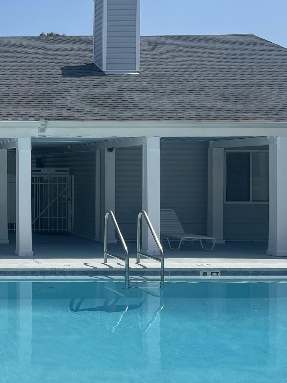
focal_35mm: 58
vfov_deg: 33.2
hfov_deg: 21.9
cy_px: 182
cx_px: -115
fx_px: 641
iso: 32
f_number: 1.6
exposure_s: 1/6579
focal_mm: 5.1
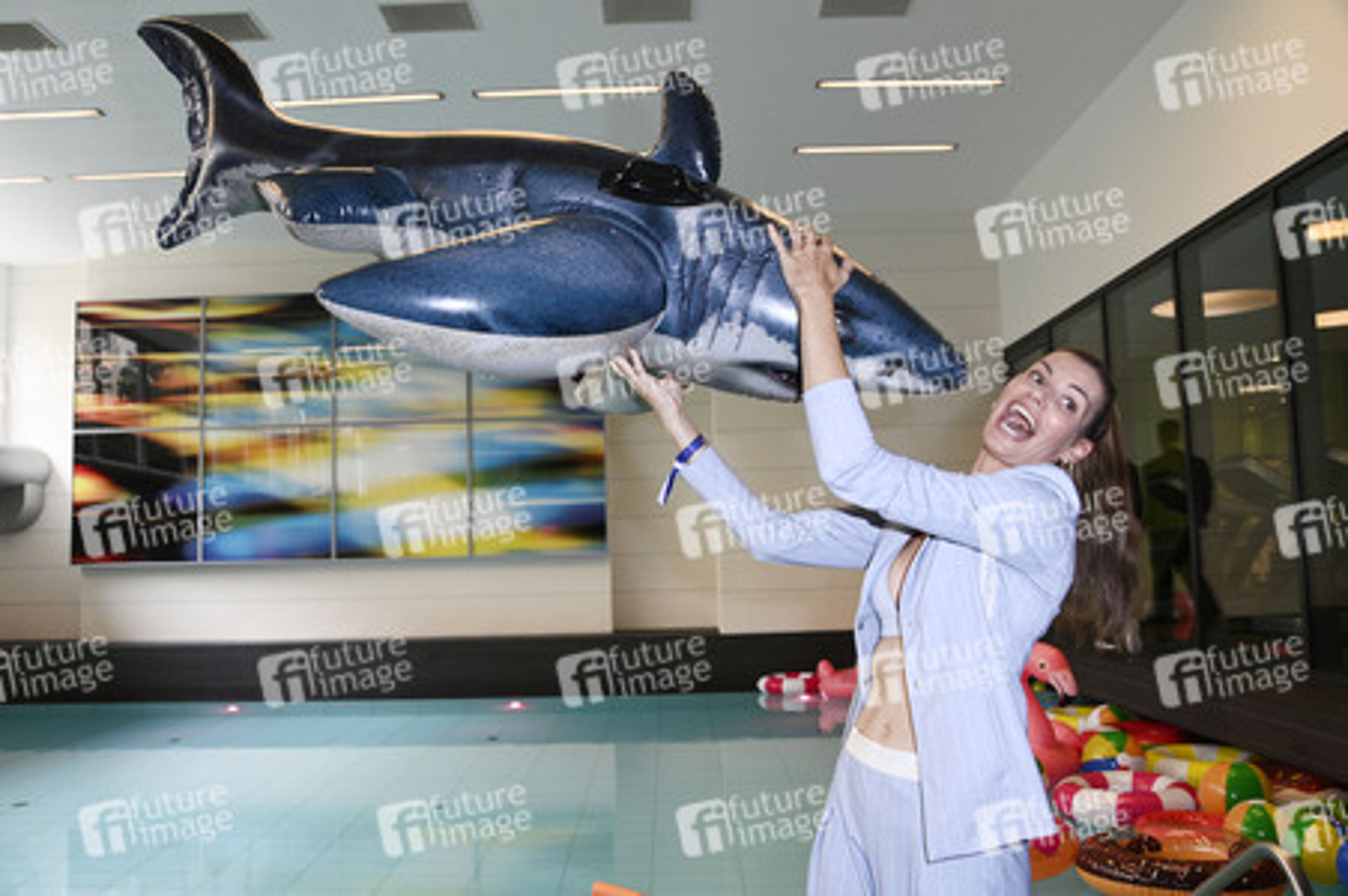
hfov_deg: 58.8
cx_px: 674
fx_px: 1197
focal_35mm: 32
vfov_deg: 41.1
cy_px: 448
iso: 1000
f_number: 5.6
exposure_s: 1/60
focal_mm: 32
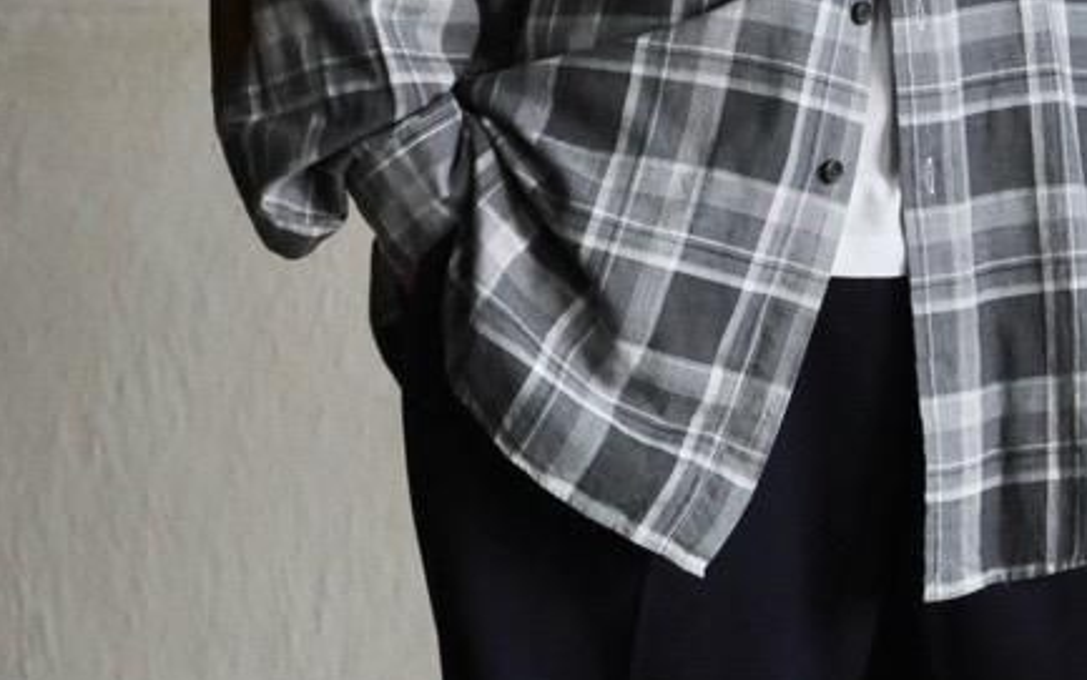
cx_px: 791
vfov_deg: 6.8
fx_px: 5690
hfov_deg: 10.9
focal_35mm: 192
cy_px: 19
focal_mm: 46
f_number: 3.9
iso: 3200
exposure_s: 1/10
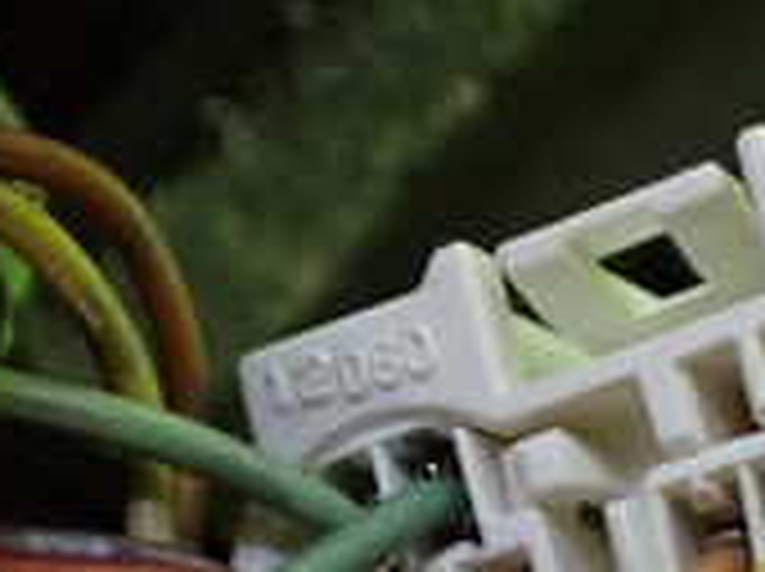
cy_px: 721
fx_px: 2339
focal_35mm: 106
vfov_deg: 13.5
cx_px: 500
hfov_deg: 18.5
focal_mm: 5.4
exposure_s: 1/30
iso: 1250
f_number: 2.3
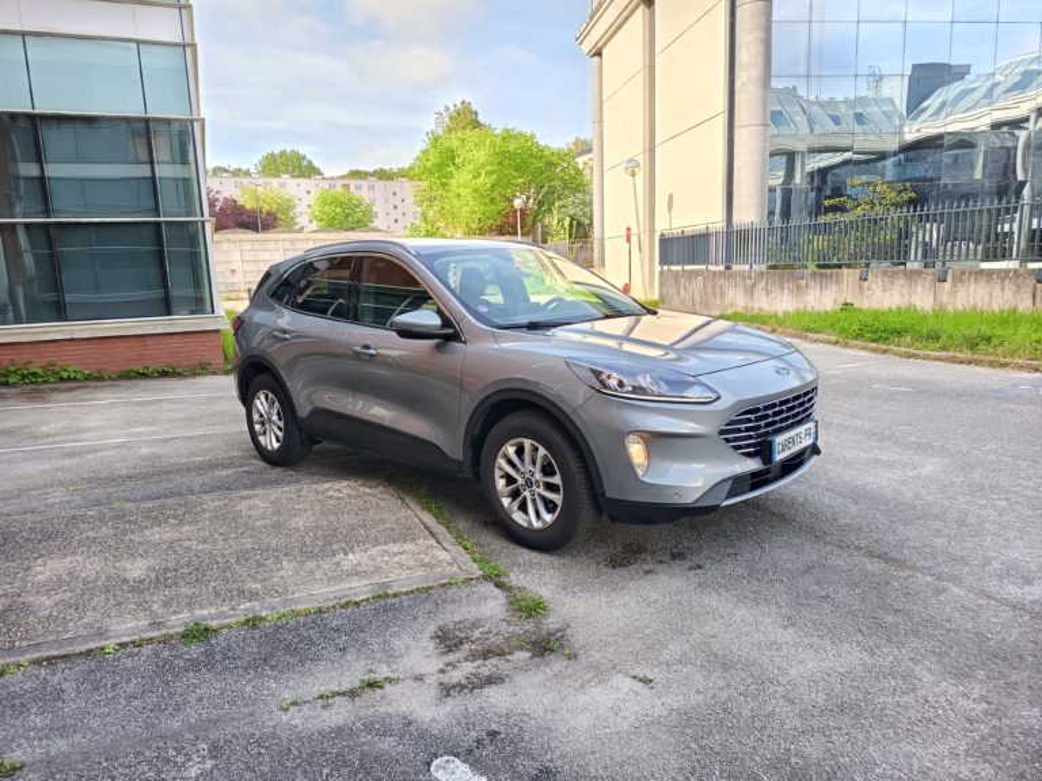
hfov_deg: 71.6
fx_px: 722
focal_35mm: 24
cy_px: 390
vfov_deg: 56.8
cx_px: 521
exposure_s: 1/100
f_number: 1.7
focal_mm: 5.24
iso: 86
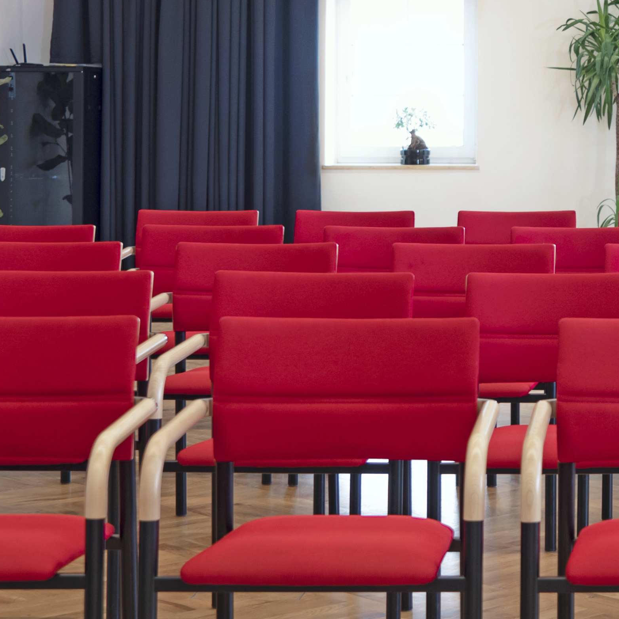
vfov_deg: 17.9
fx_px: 1942
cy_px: 109
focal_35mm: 96
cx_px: 706
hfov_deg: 17.4
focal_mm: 24
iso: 64
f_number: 2.8
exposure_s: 1/50
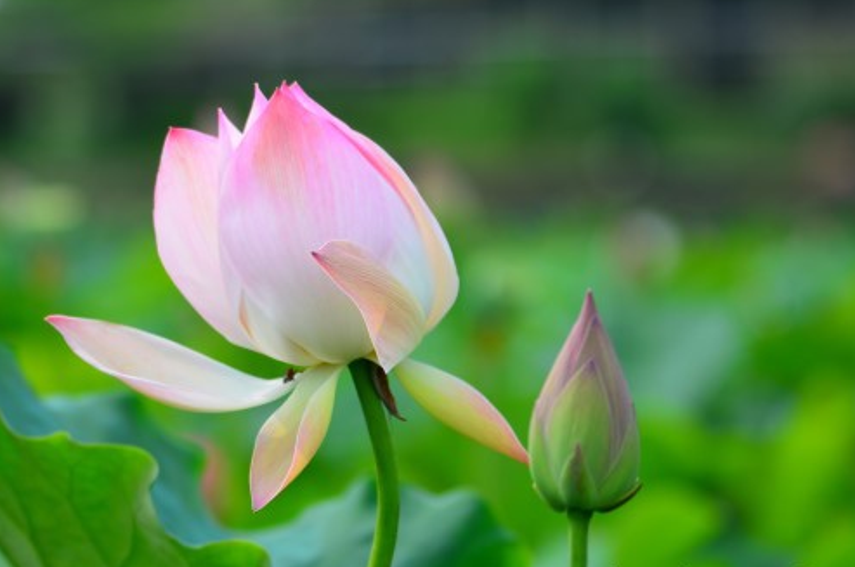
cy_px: 303
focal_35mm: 292
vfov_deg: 4.7
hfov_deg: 7.1
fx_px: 6924
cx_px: 303
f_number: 5.6
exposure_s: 1/320
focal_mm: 150
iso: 100
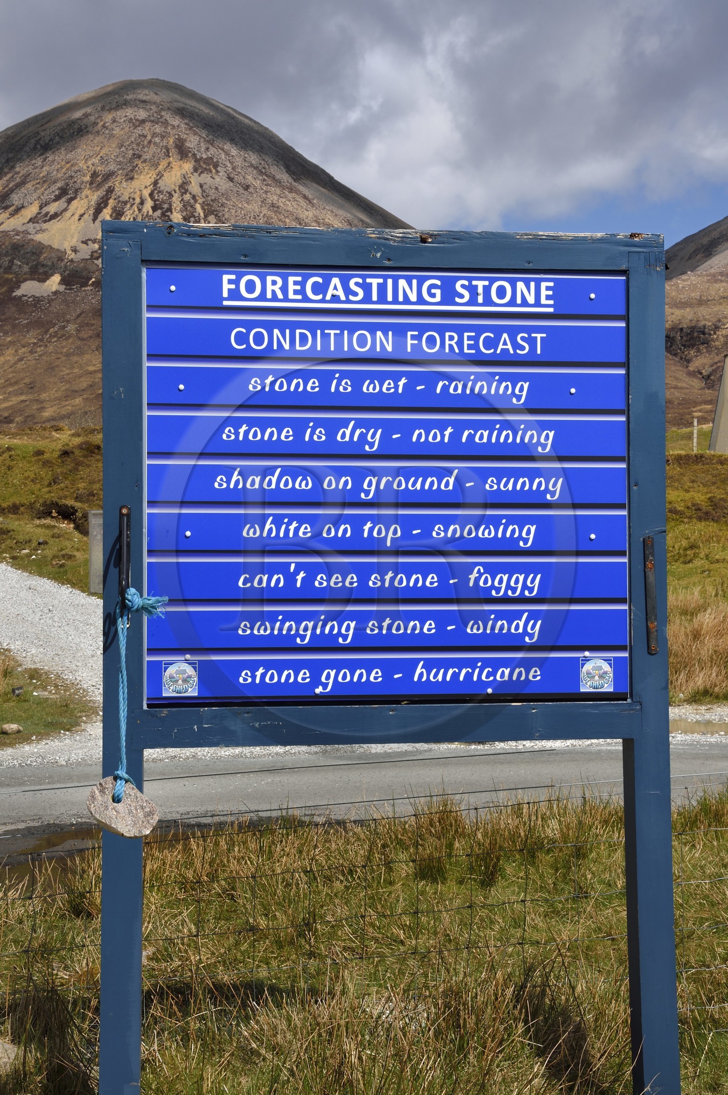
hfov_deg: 27.0
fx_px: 1519
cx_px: 364
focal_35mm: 50
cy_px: 548
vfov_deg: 39.6
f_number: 20
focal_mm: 50
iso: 200
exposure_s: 1/250
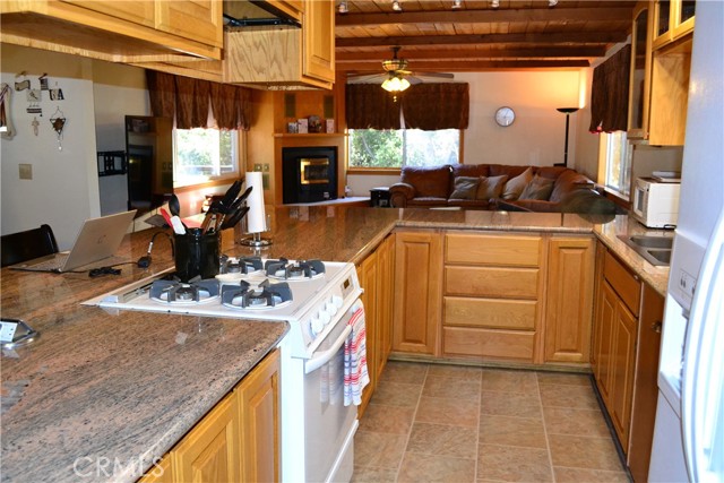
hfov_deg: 61.9
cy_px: 242
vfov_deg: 43.6
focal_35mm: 30
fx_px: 603
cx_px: 362
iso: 2500
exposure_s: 1/200
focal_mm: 20
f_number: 5.6
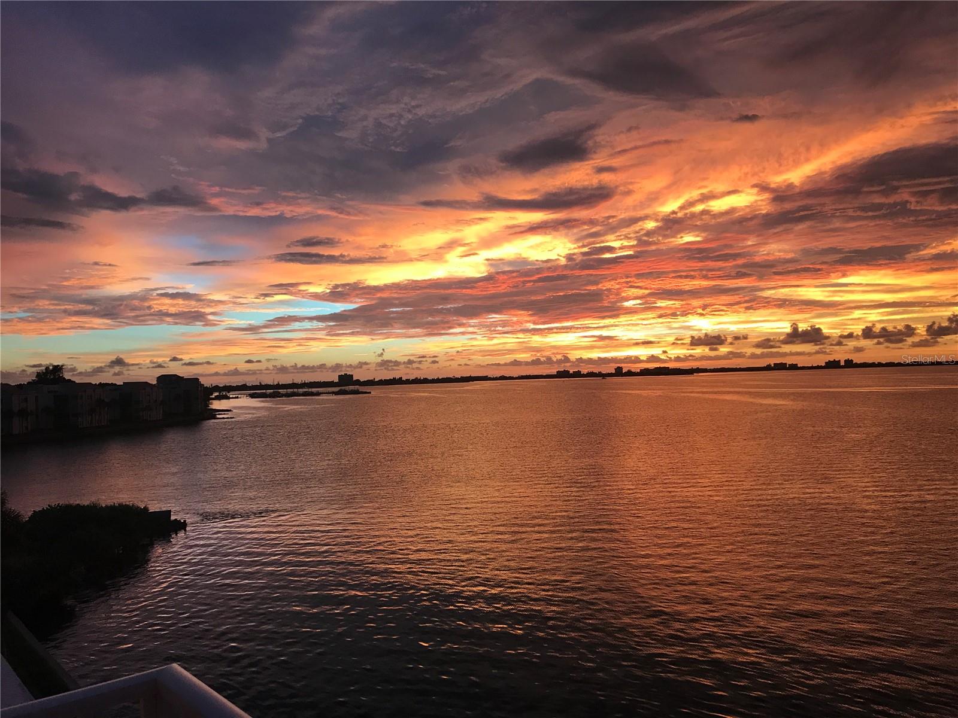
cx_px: 479
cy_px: 359
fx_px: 775
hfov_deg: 63.4
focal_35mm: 28
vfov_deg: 49.7
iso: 20
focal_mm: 3.99
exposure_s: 1/40
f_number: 1.8
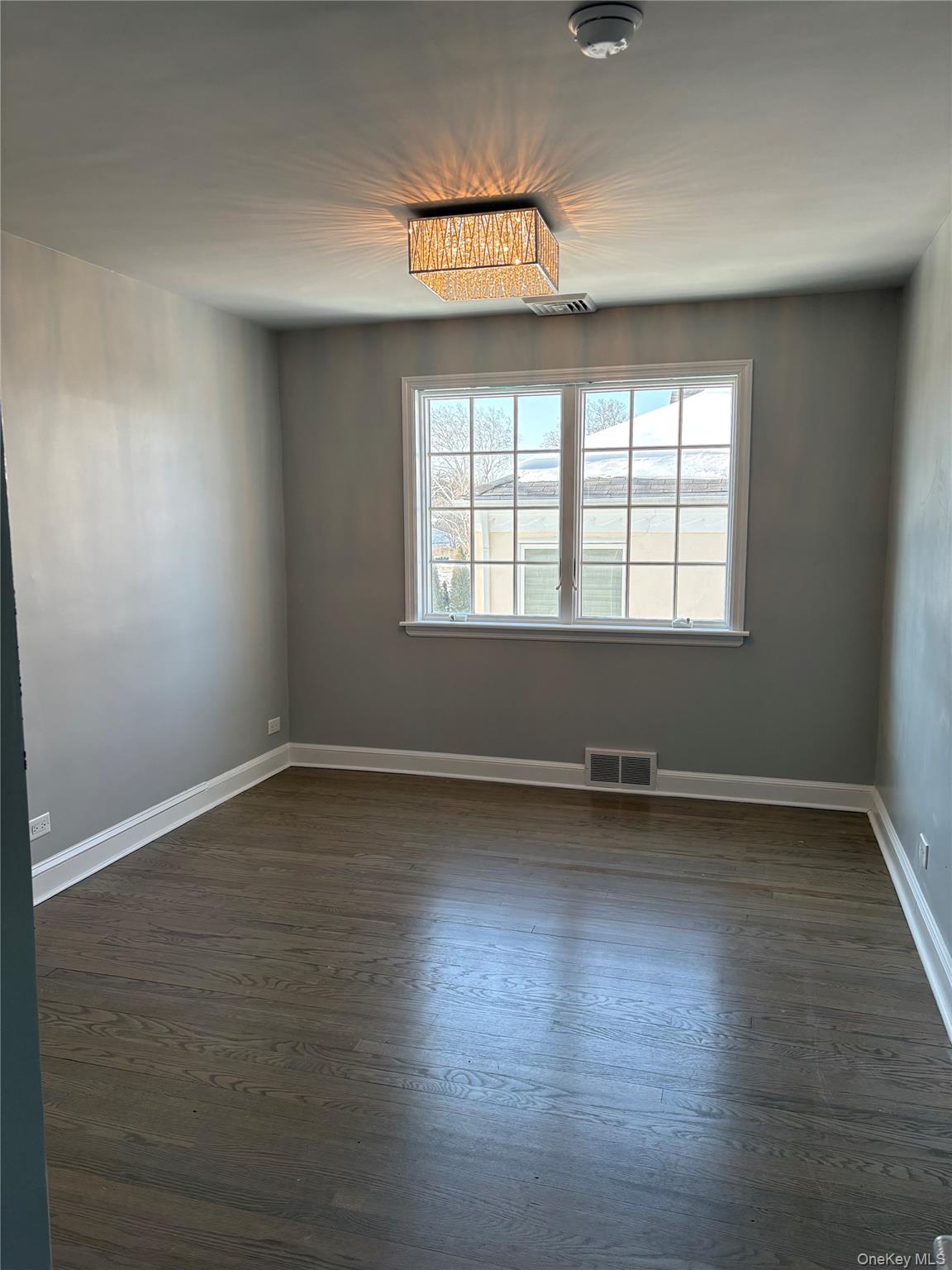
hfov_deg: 53.1
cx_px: 476
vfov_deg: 67.3
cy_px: 635
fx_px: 953
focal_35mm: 26
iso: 64
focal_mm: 5.96
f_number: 1.6
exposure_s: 1/249
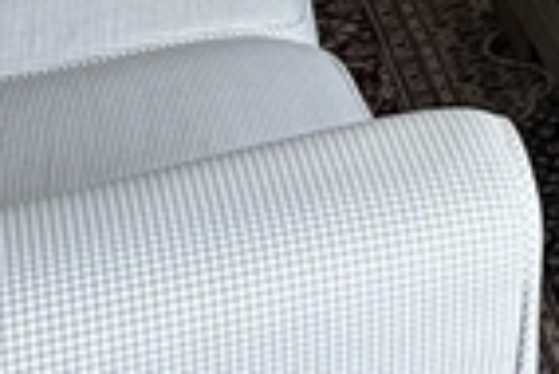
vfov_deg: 7.8
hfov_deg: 14.6
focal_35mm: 135
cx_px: 705
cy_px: -980
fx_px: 2098
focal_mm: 6.86
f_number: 1.78
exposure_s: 1/120
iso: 160
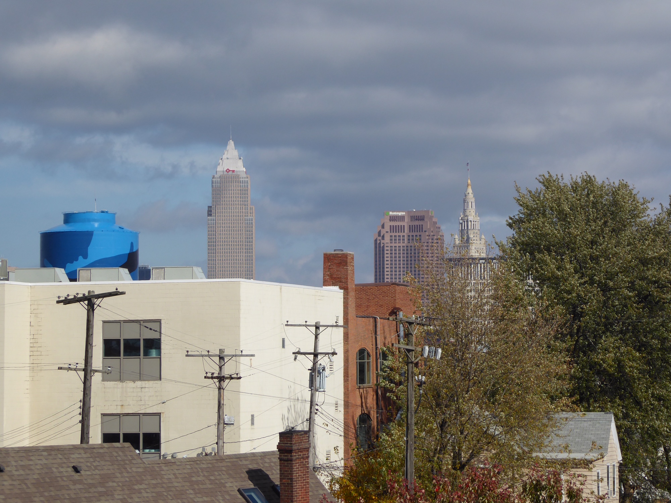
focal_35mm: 150
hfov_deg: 13.2
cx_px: 336
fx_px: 2908
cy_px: 252
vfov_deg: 9.9
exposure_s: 1/640
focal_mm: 24.2
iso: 80
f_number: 5.3
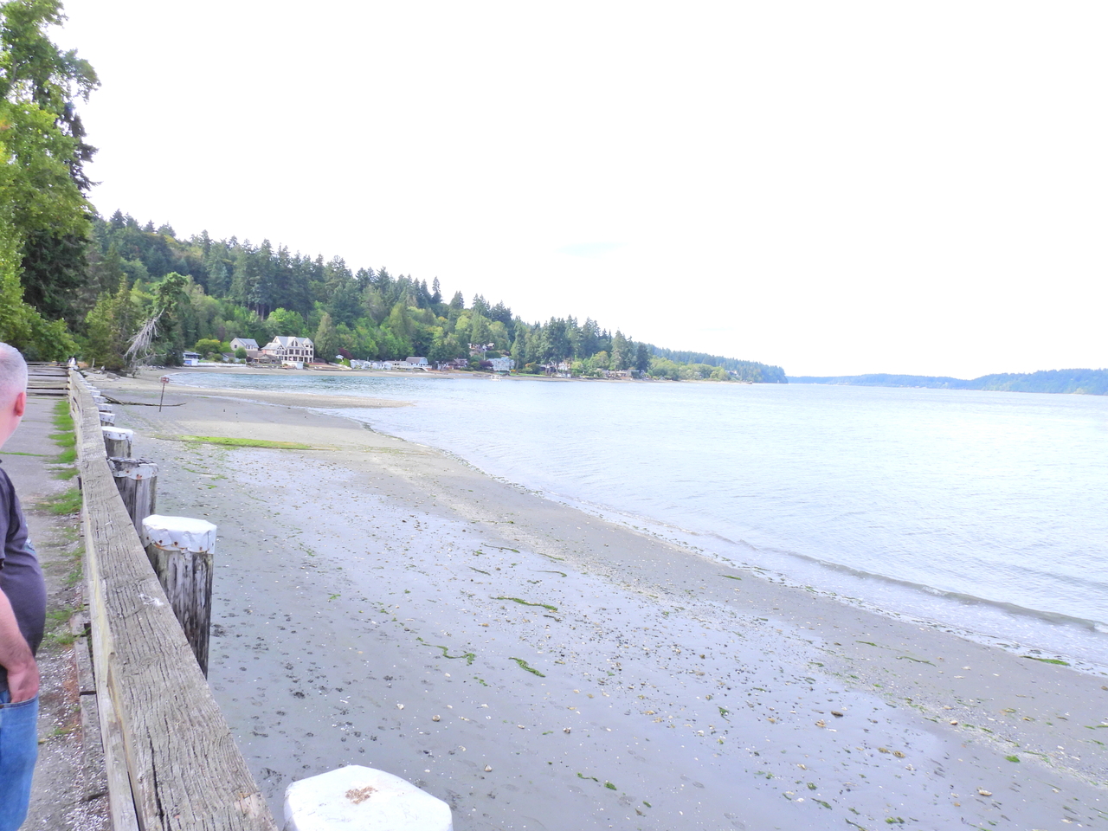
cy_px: 416
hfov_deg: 71.6
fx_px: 768
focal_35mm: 24
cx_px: 554
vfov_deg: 56.8
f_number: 8
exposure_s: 1/50
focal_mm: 4.3
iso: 100
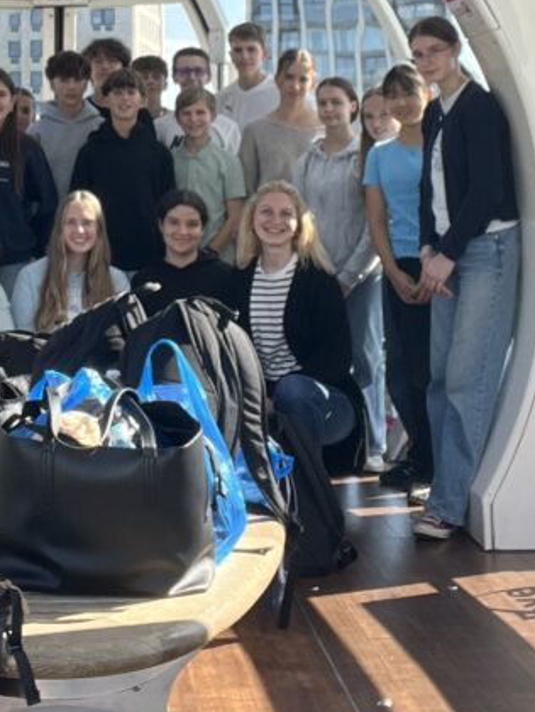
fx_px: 1504
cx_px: 81
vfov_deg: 25.4
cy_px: 3
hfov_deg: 19.9
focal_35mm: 73
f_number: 2.2
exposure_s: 1/246
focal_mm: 2.71
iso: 32
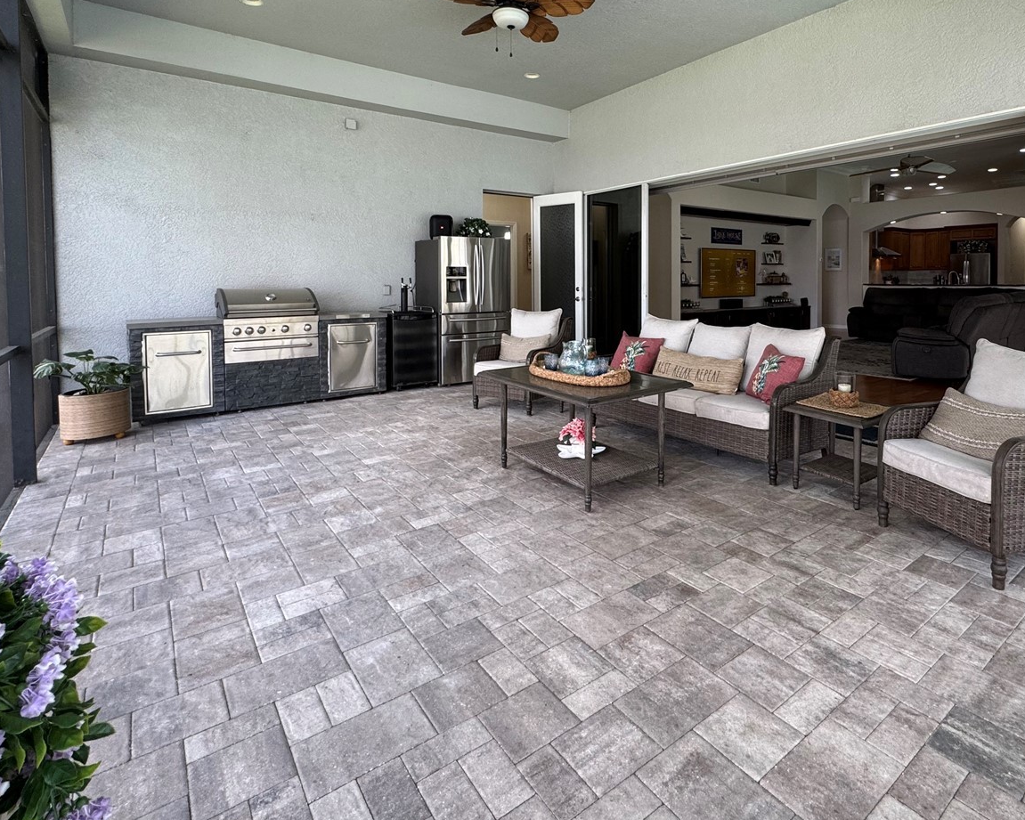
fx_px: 576
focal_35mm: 19
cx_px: 610
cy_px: 296
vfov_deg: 69.5
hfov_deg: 82.4
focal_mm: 2.22
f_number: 2.2
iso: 100
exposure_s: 1/99
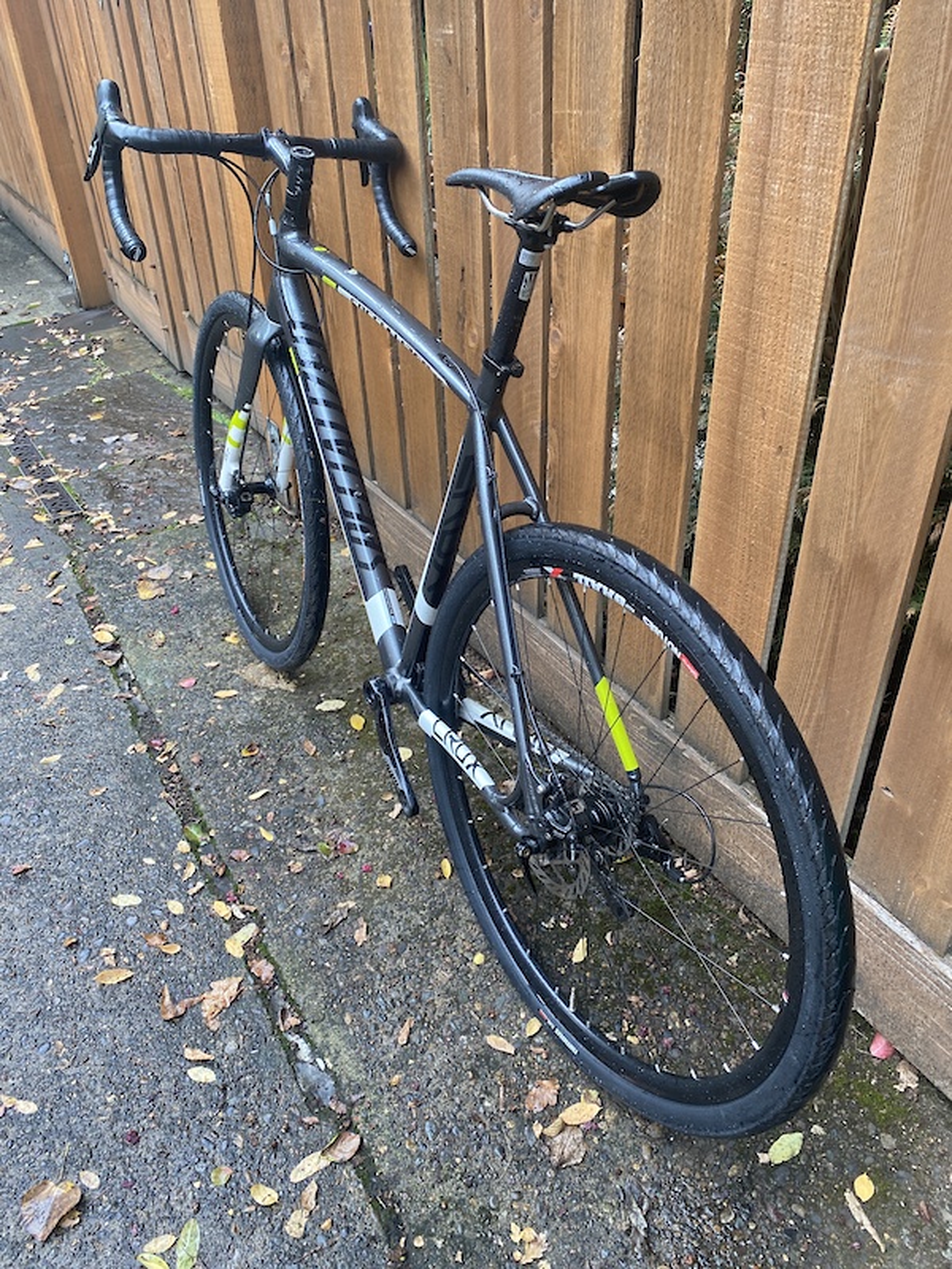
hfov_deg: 53.1
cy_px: 634
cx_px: 476
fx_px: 953
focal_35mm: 26
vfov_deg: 67.3
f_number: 1.8
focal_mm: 4.25
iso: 100
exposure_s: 1/122
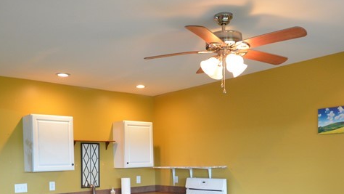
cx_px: 167
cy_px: 167
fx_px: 328
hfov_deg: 55.3
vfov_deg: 31.6
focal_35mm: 36
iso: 800
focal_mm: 10
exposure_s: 1/60
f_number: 4
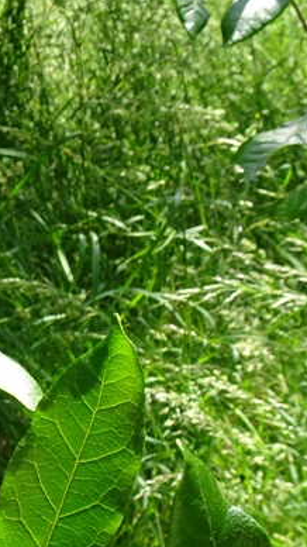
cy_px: 324
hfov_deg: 14.6
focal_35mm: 69
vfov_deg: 30.5
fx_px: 999
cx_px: -297
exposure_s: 1/320
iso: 80
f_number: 3.5
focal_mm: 4.1
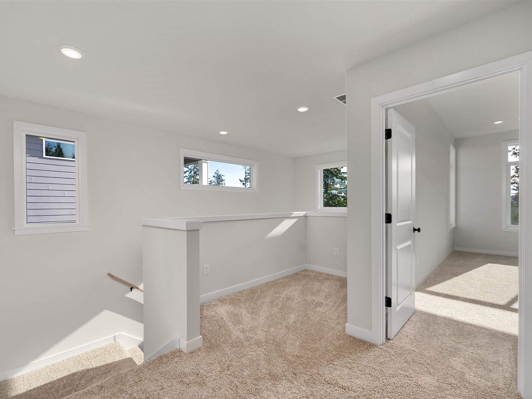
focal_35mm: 15
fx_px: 231
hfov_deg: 98.1
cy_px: 213
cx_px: 254
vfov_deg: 81.6
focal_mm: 13
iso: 250
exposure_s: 1/30
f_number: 7.1
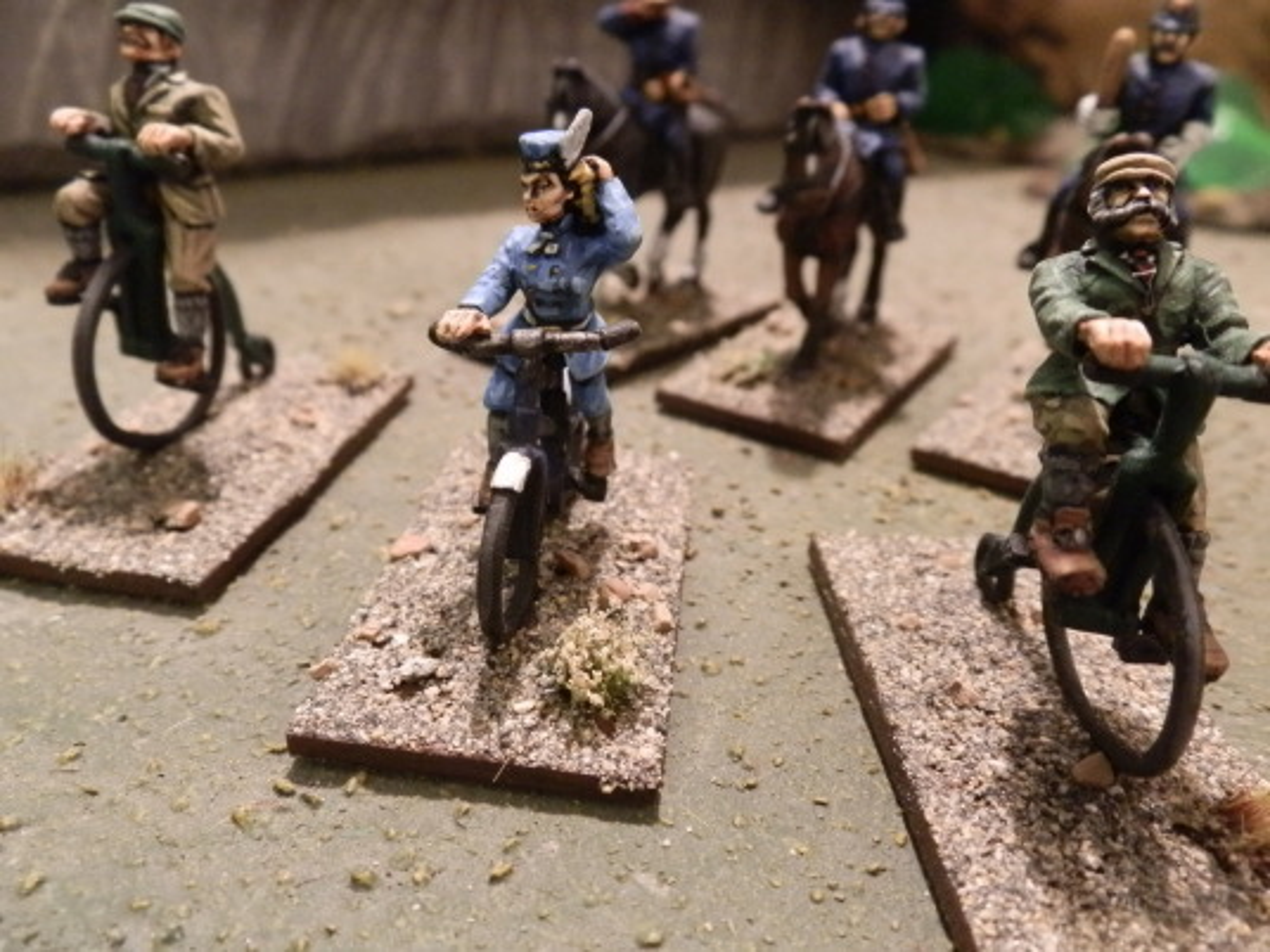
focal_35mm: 28
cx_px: 635
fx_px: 1027
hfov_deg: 63.4
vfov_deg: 49.7
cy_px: 476
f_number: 3.1
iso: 400
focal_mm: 5
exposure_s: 1/40
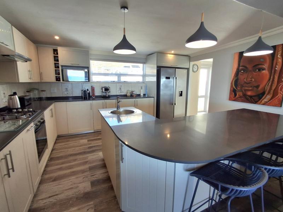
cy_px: 106
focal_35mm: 16
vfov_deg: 78.0
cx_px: 142
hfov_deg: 94.5
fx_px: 131
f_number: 2.2
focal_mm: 1.64
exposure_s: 1/100
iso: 40
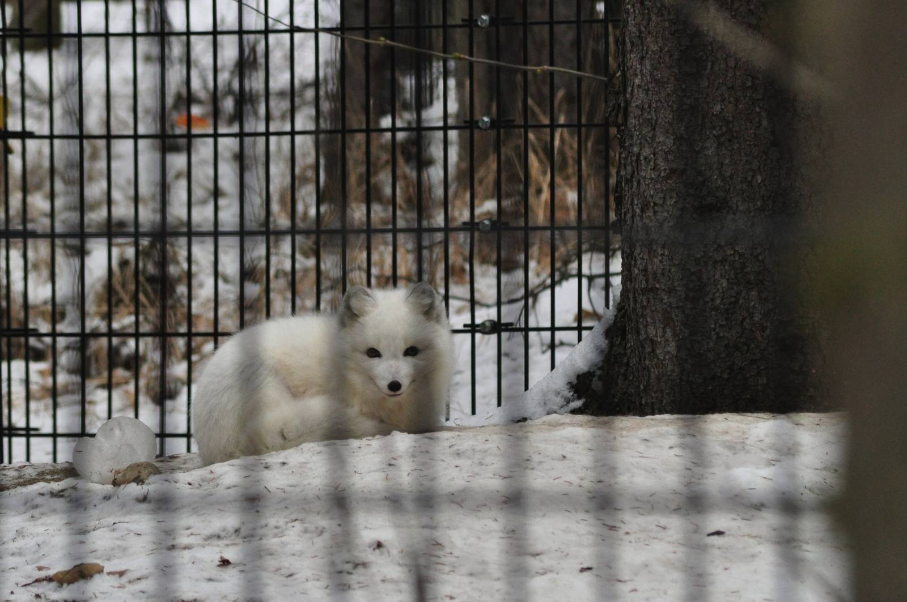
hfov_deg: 4.6
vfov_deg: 3.0
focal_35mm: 450
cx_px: 454
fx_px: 11325
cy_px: 301
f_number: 9
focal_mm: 300
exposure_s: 1/125
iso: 800
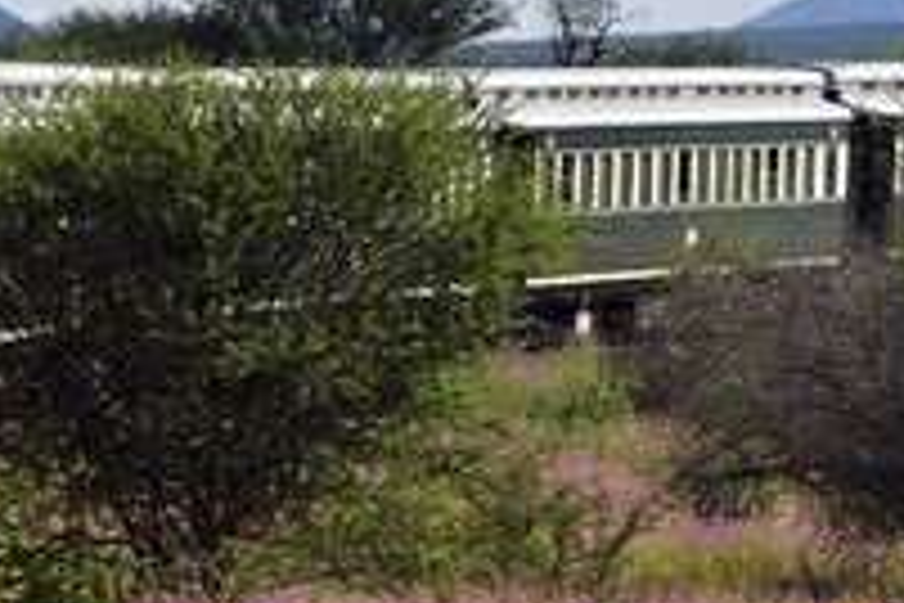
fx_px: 10496
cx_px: 535
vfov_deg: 3.3
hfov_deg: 4.9
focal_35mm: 418
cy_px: 292
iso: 200
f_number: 9
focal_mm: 200
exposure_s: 1/640
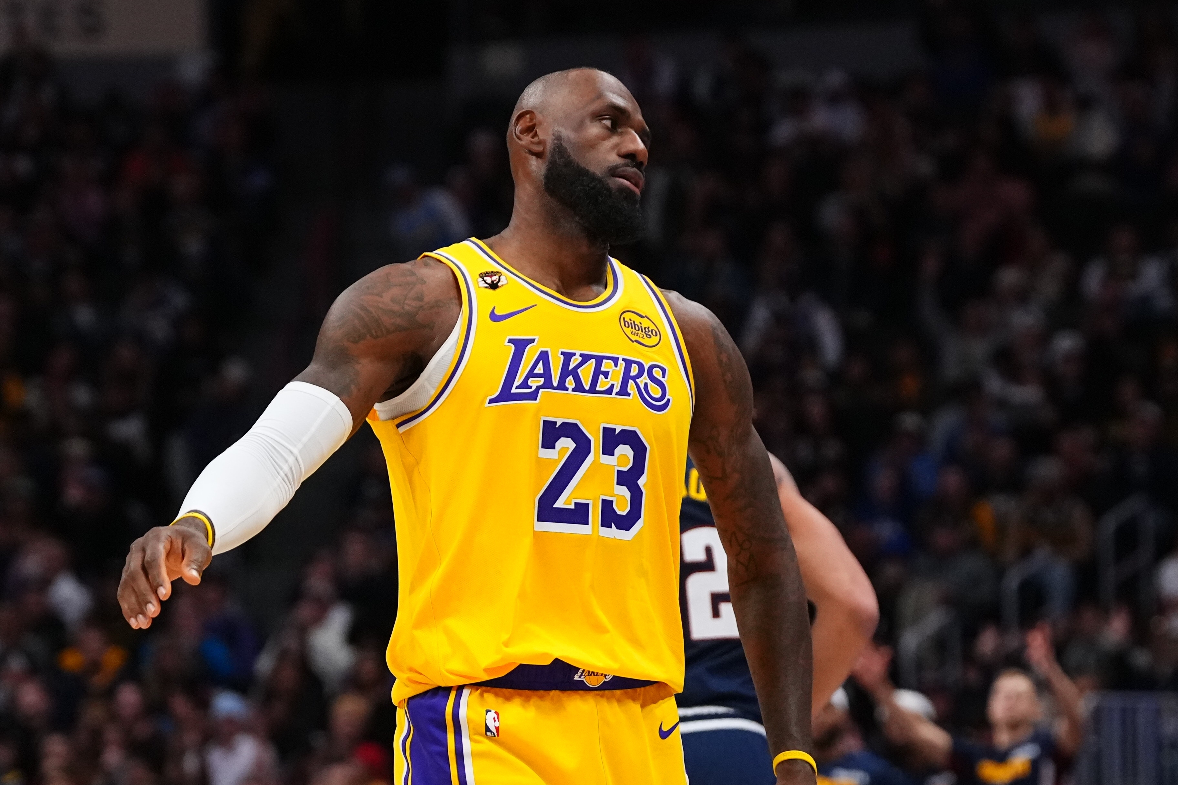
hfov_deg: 19.3
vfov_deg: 12.9
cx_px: 589
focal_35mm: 106
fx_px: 3468
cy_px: 392
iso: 4000
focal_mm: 106
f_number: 3.2
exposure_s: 1/2000
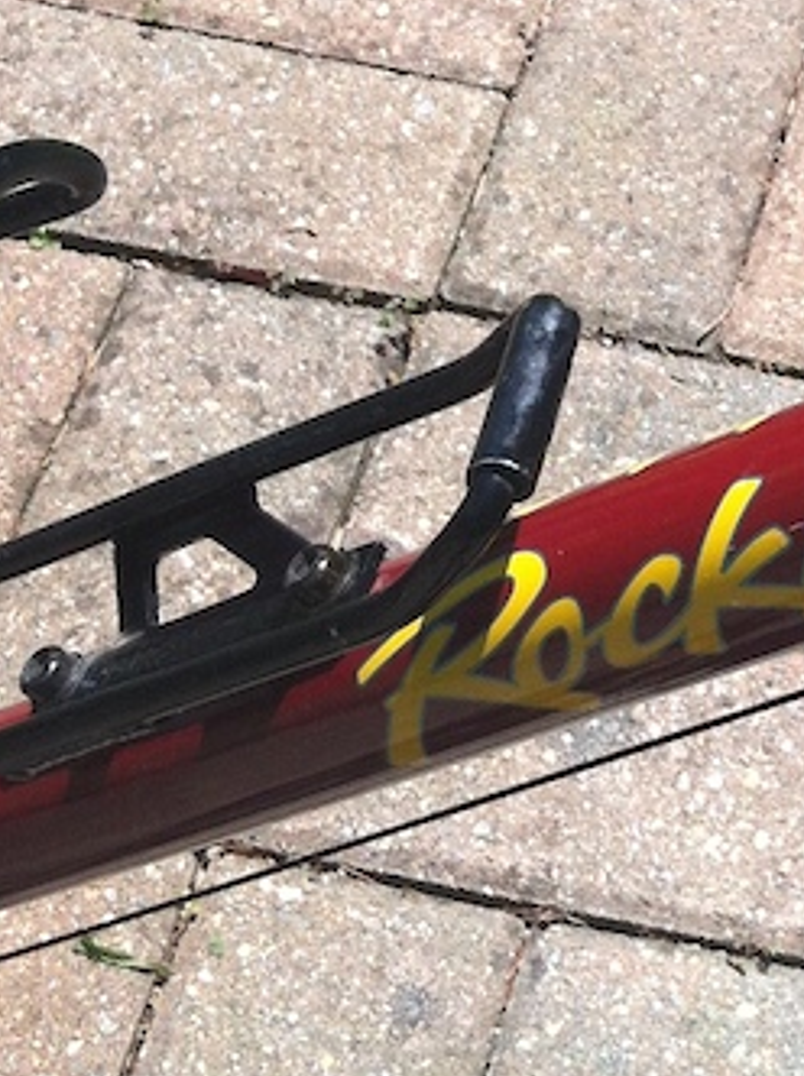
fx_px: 3353
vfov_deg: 17.5
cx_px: 1081
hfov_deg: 13.1
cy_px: -165
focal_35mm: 108
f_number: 2.8
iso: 80
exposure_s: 1/789
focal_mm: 3.85
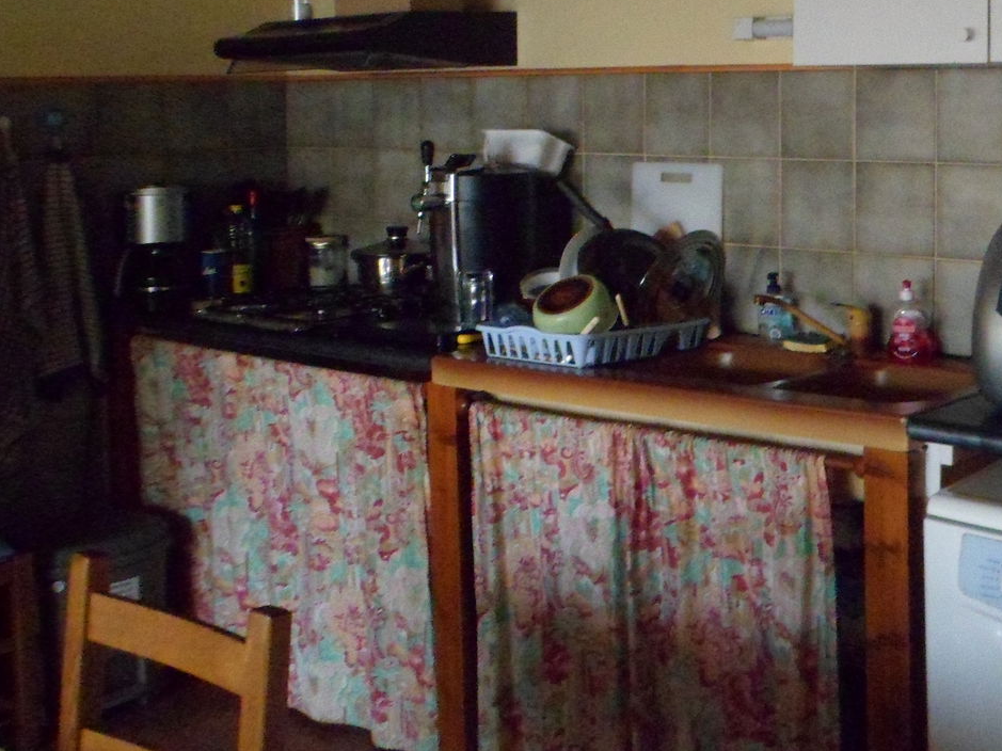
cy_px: 129
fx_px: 1331
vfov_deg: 30.6
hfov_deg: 39.3
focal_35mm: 46
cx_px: 834
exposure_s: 1/15
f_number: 3.3
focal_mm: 4.9
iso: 480
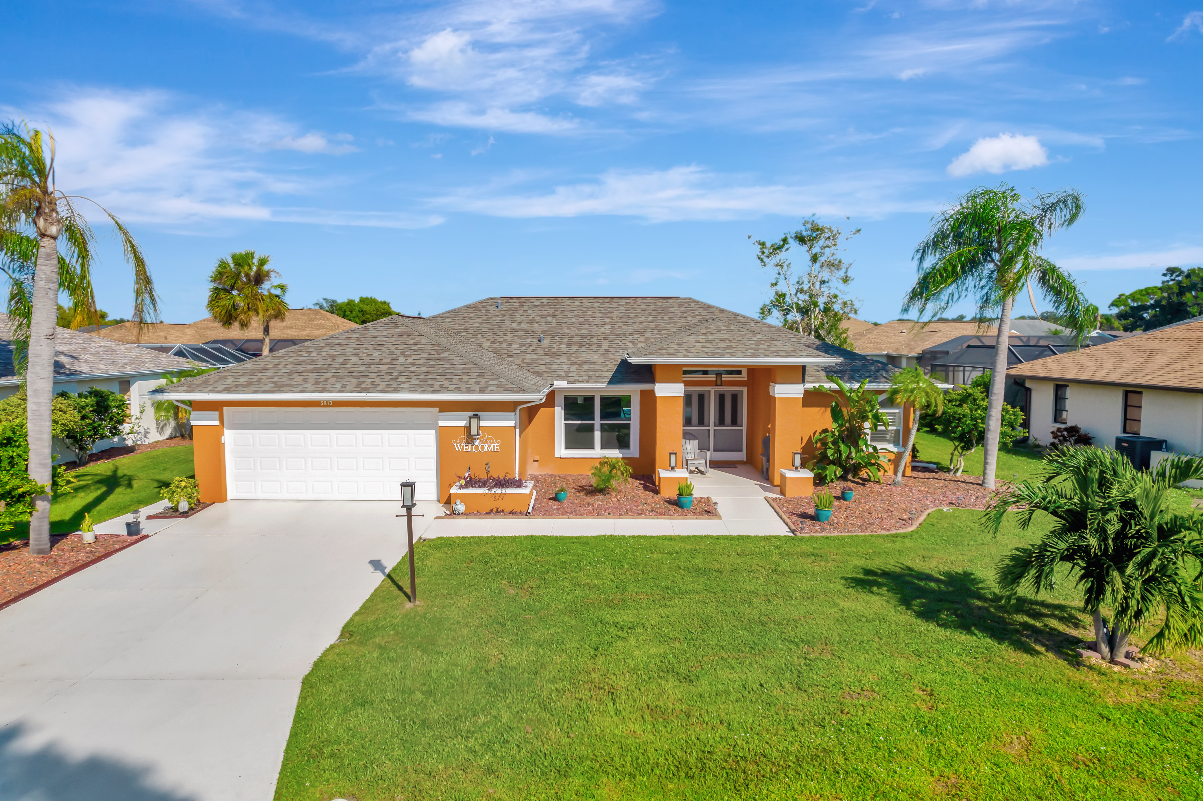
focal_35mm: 22
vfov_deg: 57.2
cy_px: 400
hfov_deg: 78.6
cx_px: 602
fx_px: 735
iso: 140
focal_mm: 8.38
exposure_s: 1/2500
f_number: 2.8
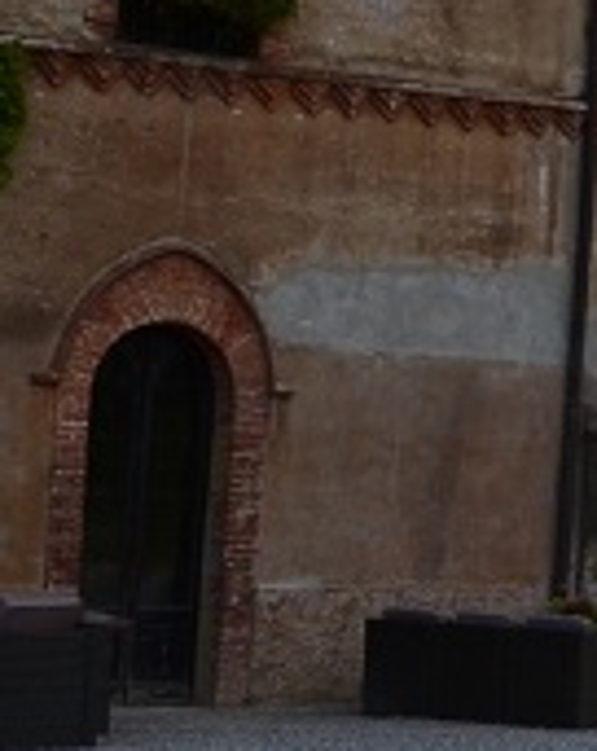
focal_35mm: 156
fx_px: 3458
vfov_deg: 12.4
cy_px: 215
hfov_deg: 8.2
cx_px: 1883
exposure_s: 1/400
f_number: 11
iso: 200
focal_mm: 18
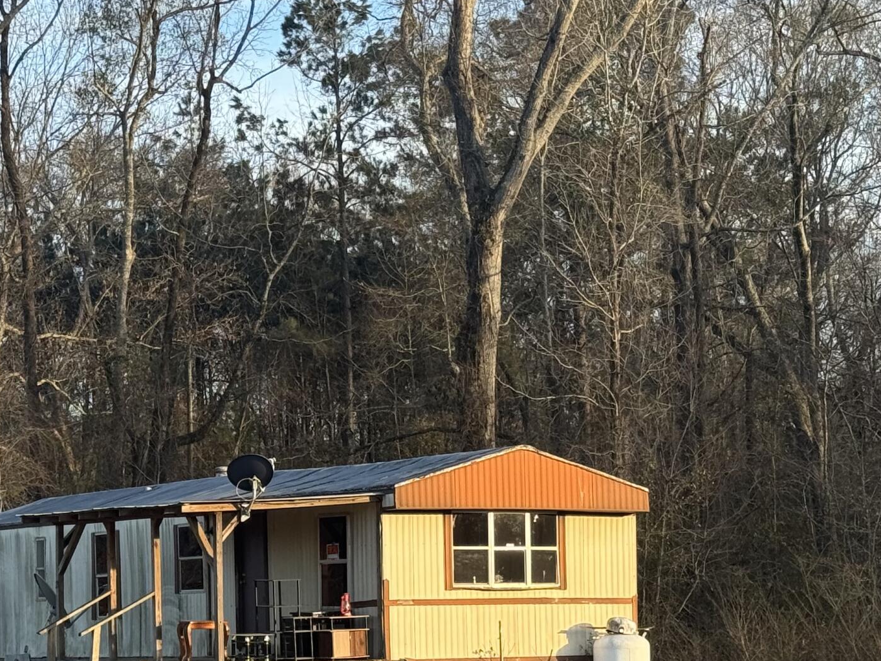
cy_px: 555
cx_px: 275
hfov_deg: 19.0
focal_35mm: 103
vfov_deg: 14.3
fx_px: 2622
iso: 64
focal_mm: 6.76
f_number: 1.78
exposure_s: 1/645
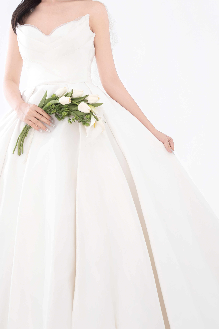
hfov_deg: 9.3
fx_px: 1350
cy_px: 145
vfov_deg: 13.9
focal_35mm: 148
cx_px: 65
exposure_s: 1/160
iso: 250
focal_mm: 70
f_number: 2.8
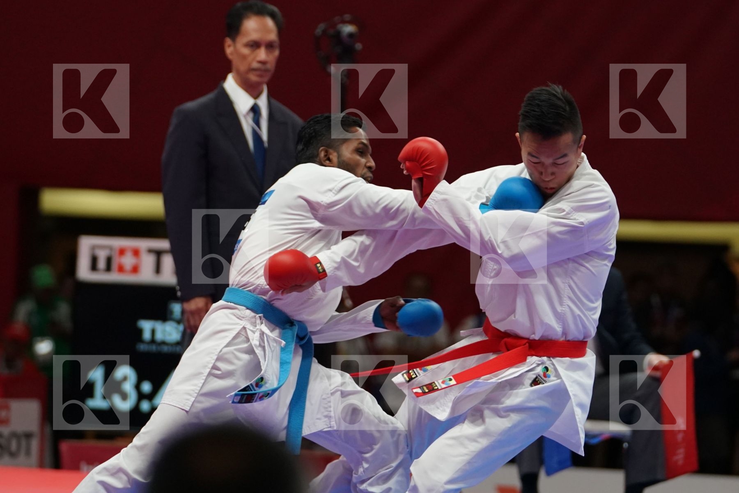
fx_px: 5727
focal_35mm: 279
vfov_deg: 4.9
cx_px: 370
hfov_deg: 7.4
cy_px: 246
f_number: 4
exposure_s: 1/1000
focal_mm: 186
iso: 3200
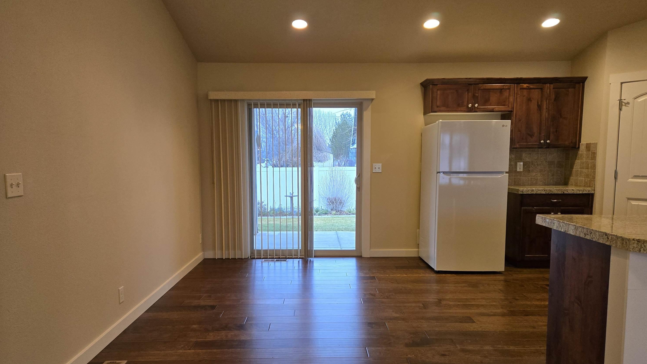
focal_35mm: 26
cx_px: 323
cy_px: 202
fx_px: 446
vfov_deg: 44.3
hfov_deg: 71.9
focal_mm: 5.4
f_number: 1.8
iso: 250
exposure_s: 1/120
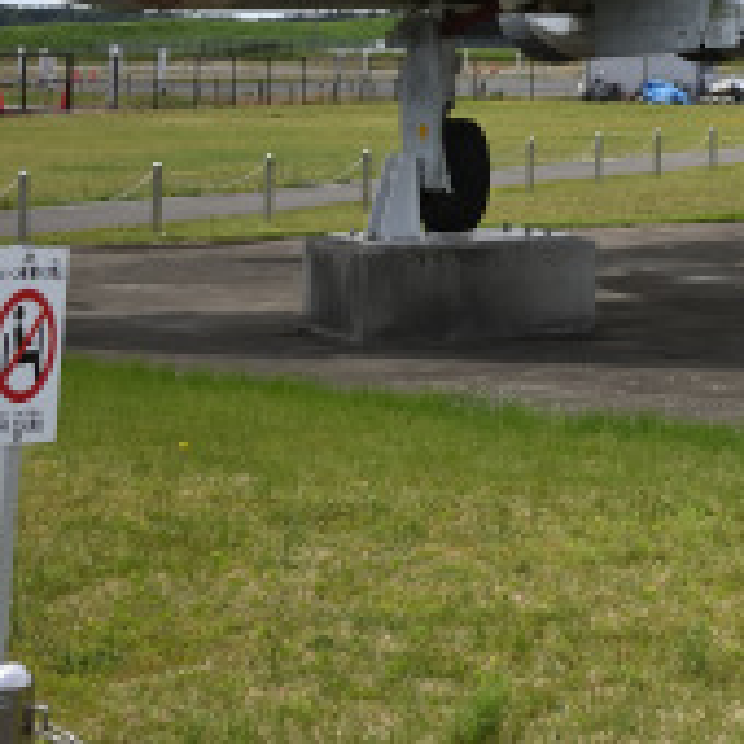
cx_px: 1155
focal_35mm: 111
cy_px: -129
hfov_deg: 14.6
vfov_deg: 15.2
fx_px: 2689
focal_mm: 23
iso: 100
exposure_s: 1/1000
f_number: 4.5
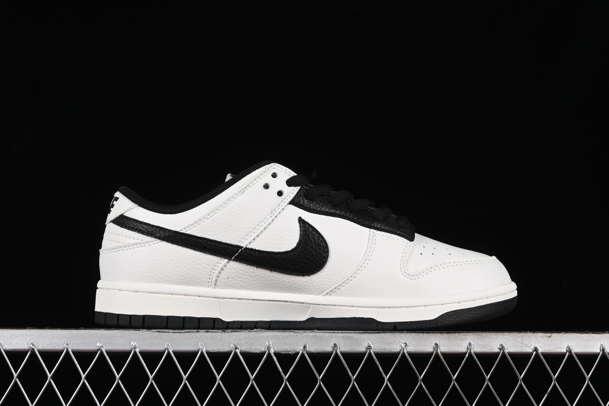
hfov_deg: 27.0
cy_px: 203
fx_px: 1269
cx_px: 304
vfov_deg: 18.2
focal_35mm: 75
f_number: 8
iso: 160
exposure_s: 1/100
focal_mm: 50
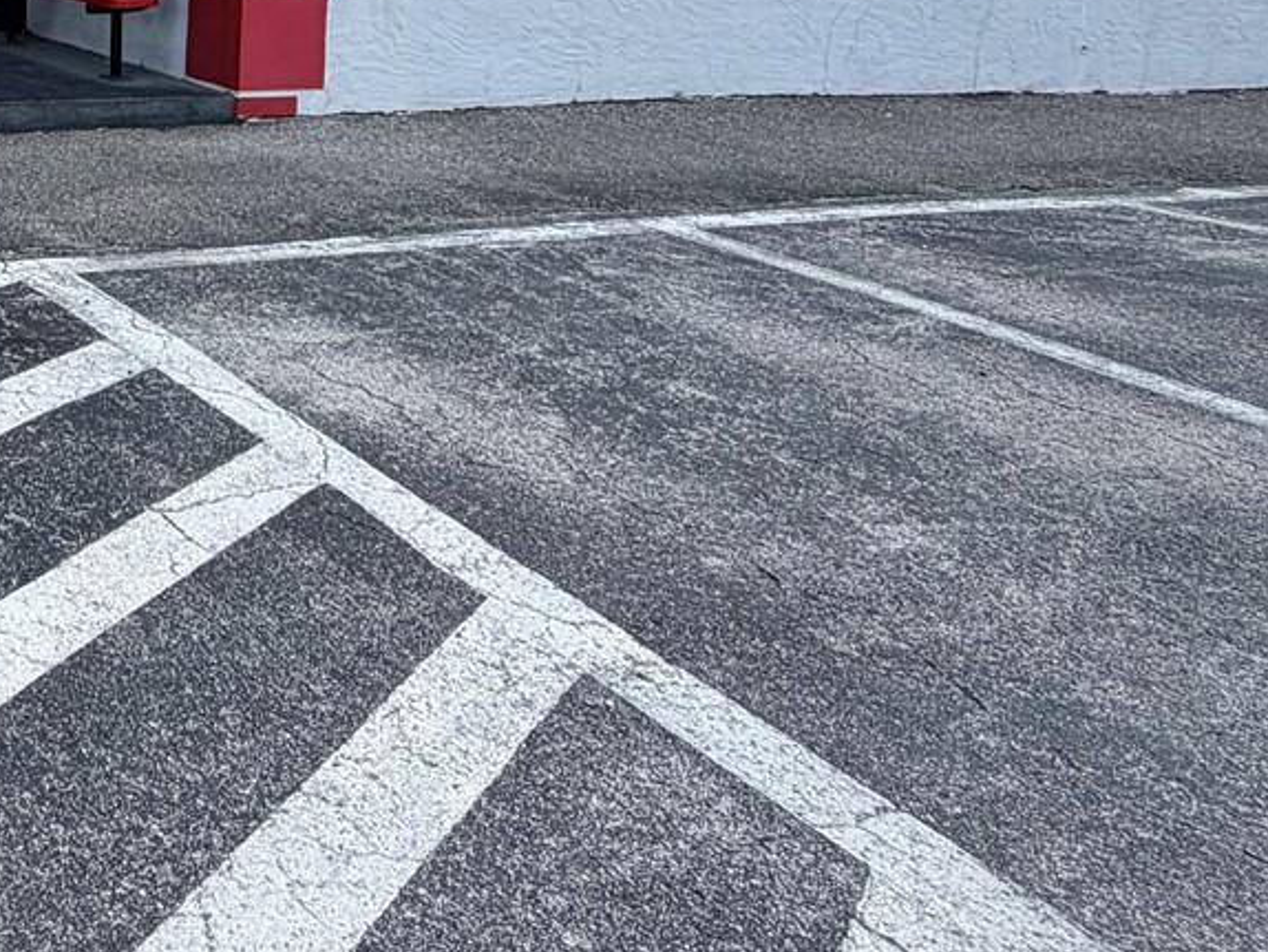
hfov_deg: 37.6
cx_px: -208
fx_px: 1429
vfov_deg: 33.0
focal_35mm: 39
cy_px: -51
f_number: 2.2
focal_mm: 2.22
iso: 32
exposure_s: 1/770
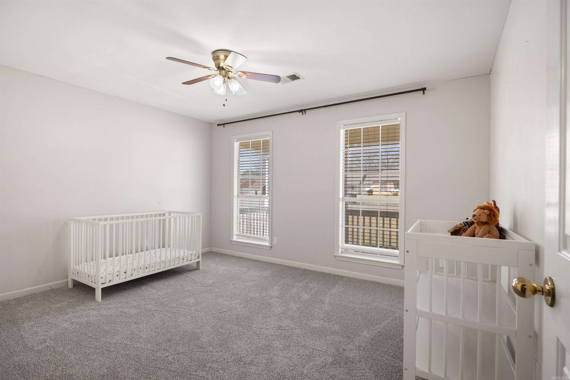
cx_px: 285
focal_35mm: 16
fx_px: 253
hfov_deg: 96.7
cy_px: 190
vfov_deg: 73.7
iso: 1250
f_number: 6.3
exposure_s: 1/100
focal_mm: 16
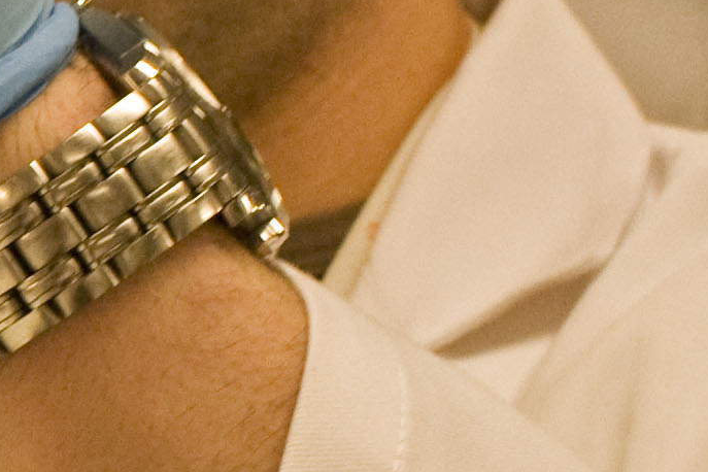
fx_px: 3677
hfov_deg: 10.4
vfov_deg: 7.3
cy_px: 391
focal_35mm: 187
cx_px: -572
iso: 800
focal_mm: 20
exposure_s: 1/60
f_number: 8
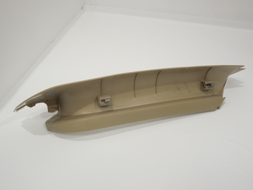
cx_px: 126
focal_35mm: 35
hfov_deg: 52.6
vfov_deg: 40.7
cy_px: 95
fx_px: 256
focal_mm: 6.3
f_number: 3.7
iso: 200
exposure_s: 1/50
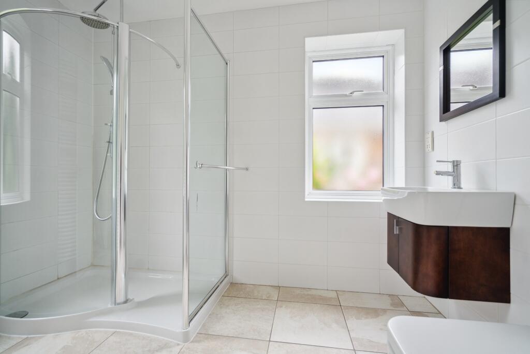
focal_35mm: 16
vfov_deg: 73.8
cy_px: 177
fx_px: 236
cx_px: 265
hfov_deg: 96.7
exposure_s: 1/25
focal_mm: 16
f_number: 4
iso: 640
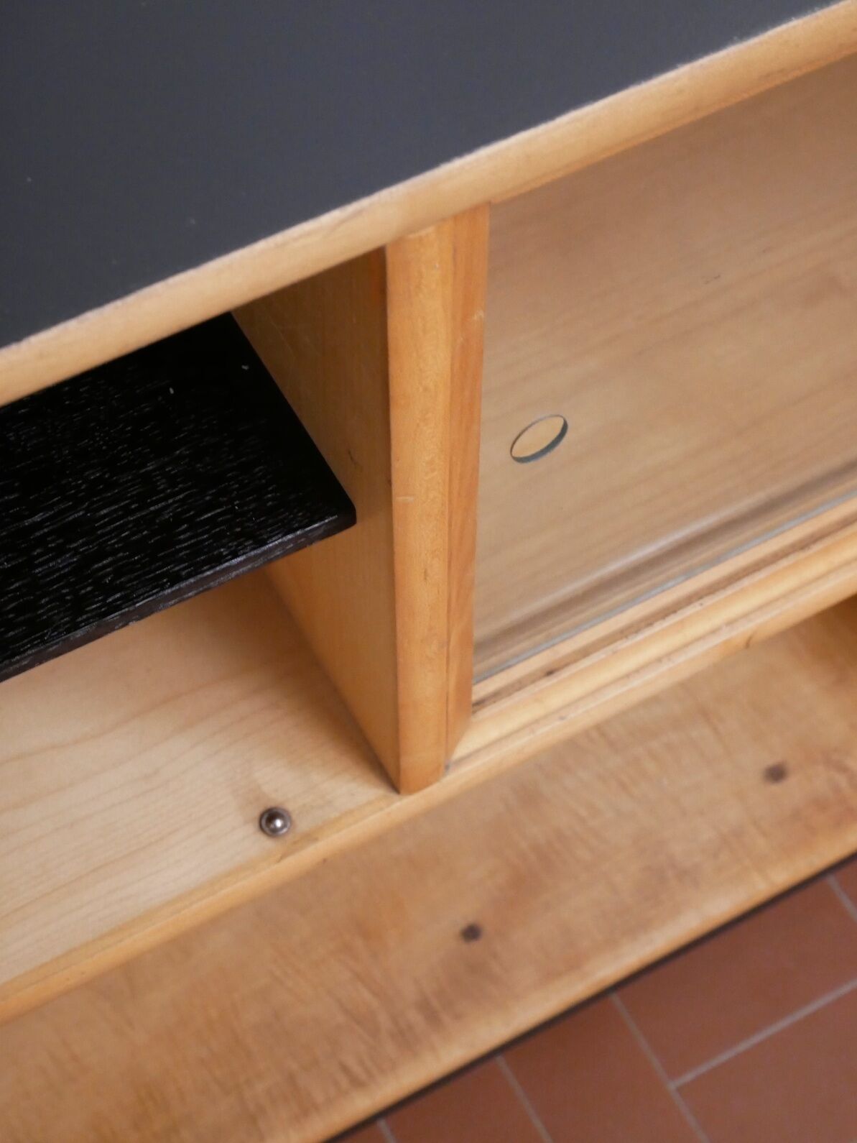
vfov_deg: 33.2
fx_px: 1914
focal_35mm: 58
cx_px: 428
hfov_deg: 25.2
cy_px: 572
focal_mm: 29
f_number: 5.5
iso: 3200
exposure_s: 1/8
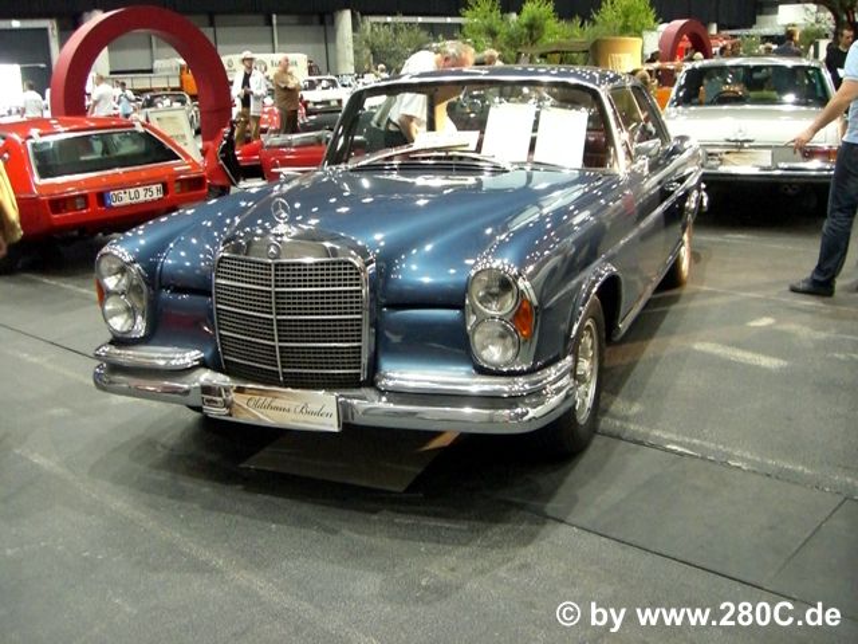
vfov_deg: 37.7
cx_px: 429
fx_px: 942
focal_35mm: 38
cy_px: 322
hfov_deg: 49.0
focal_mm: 6.2
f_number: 2.7
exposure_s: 1/50
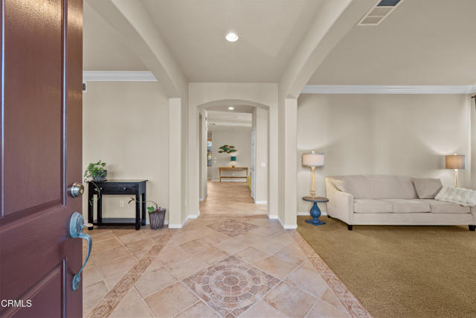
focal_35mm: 14
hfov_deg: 104.2
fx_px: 185
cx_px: 238
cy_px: 159
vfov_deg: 81.2
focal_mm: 14
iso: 250
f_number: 9
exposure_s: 1
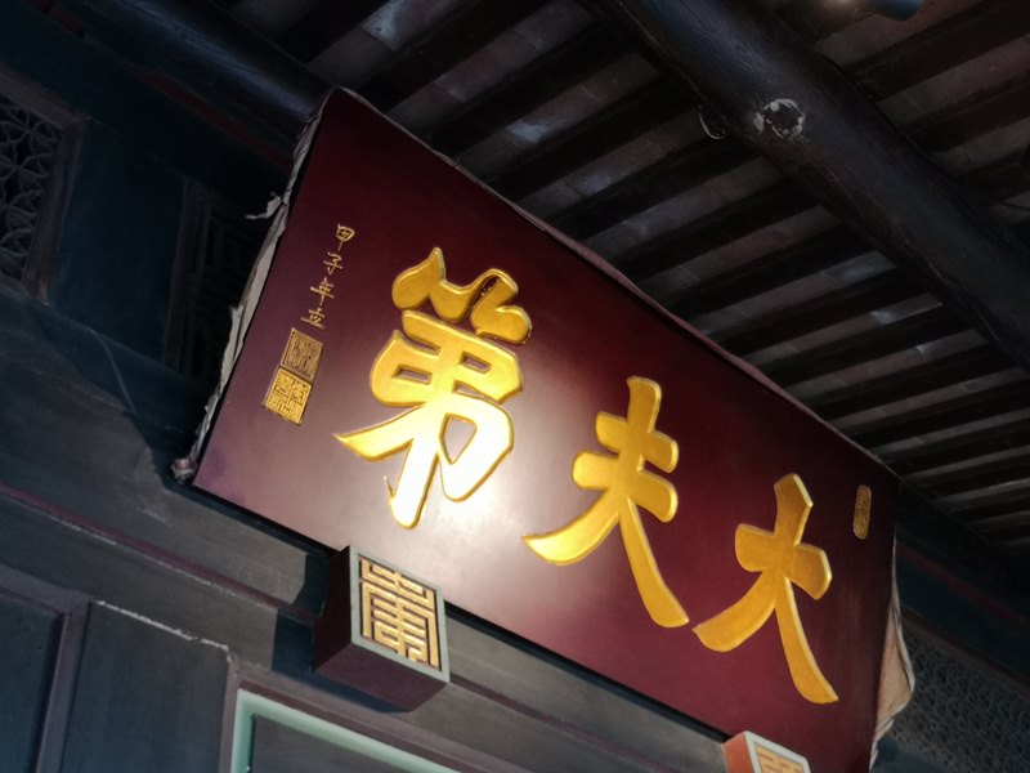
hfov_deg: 42.9
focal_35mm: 44
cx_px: 515
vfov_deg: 32.9
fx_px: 1309
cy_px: 386
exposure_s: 1/60
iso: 160
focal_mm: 3.95
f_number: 1.8
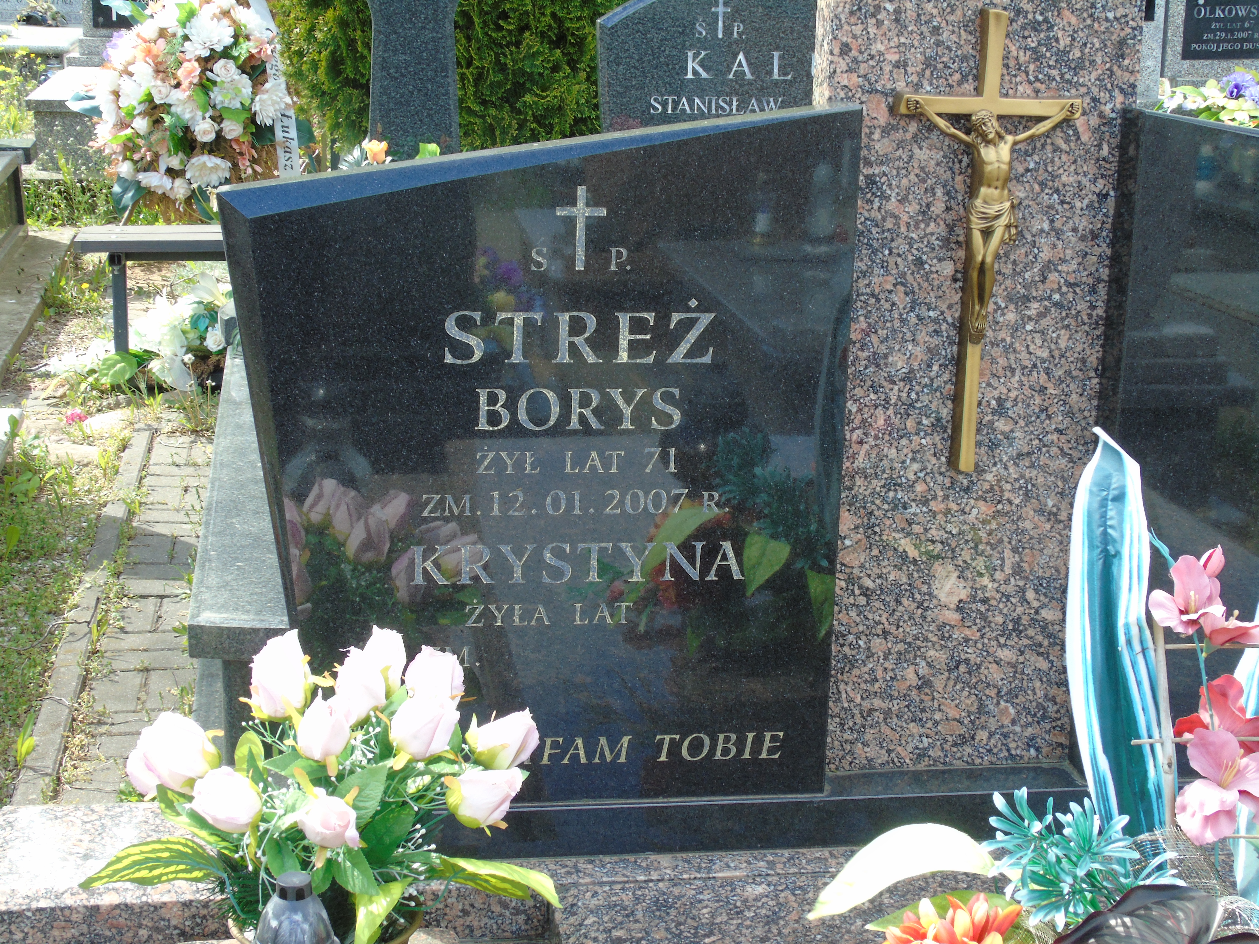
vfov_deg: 27.0
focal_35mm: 54
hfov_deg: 35.5
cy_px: 472
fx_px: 1964
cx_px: 630
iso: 80
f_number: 7.1
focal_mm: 9.6
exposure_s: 1/30
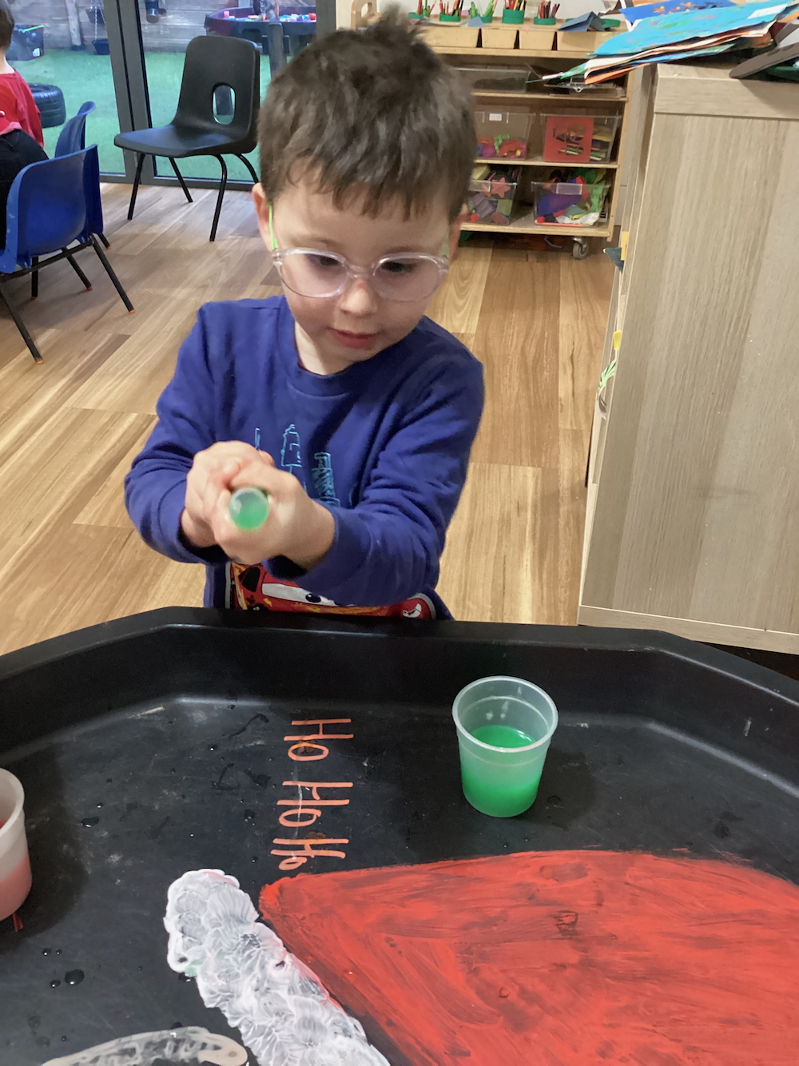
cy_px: 533
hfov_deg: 45.4
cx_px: 400
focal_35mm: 31
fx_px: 954
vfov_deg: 58.4
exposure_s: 1/25
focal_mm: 3.3
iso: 640
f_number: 2.4
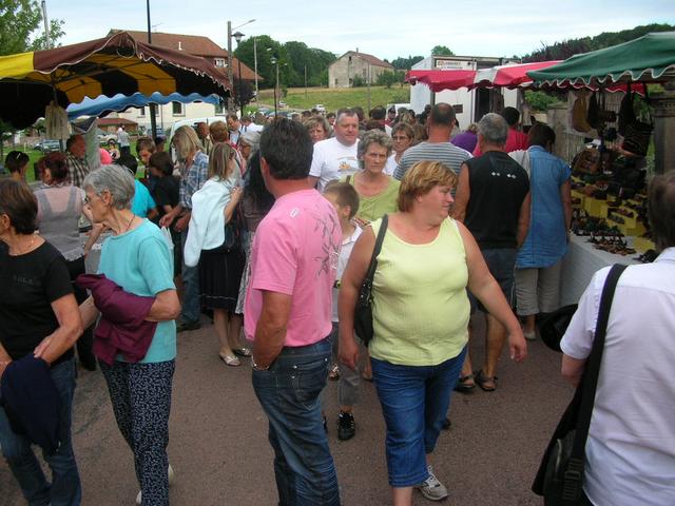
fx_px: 682
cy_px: 253
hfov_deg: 52.6
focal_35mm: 35
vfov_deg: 40.7
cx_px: 338
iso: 50
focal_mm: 5.8
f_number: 2.8
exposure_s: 1/158
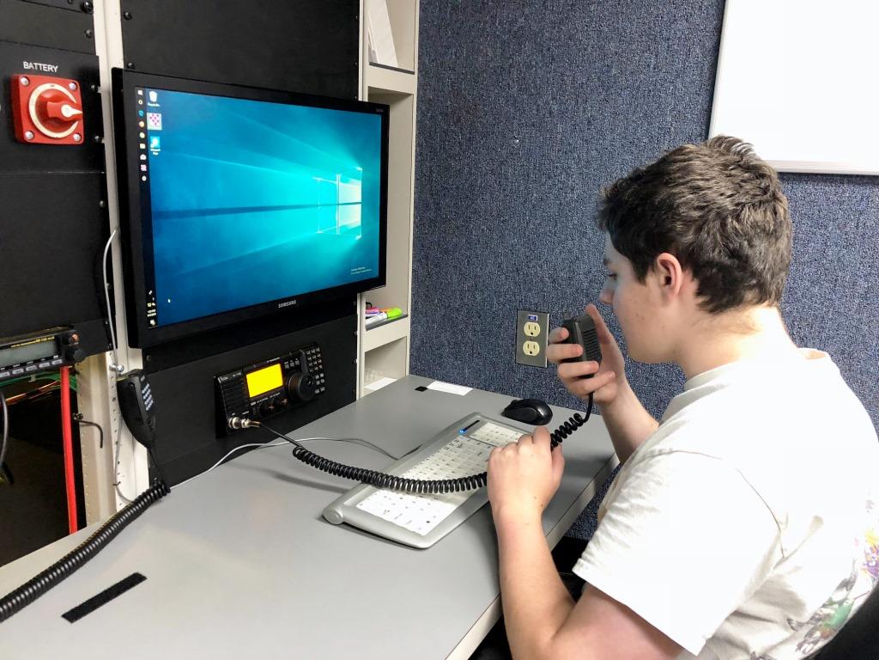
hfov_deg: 63.4
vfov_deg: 49.7
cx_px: 440
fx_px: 711
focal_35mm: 28
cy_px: 330
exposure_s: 1/13
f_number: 1.8
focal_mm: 4
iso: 100
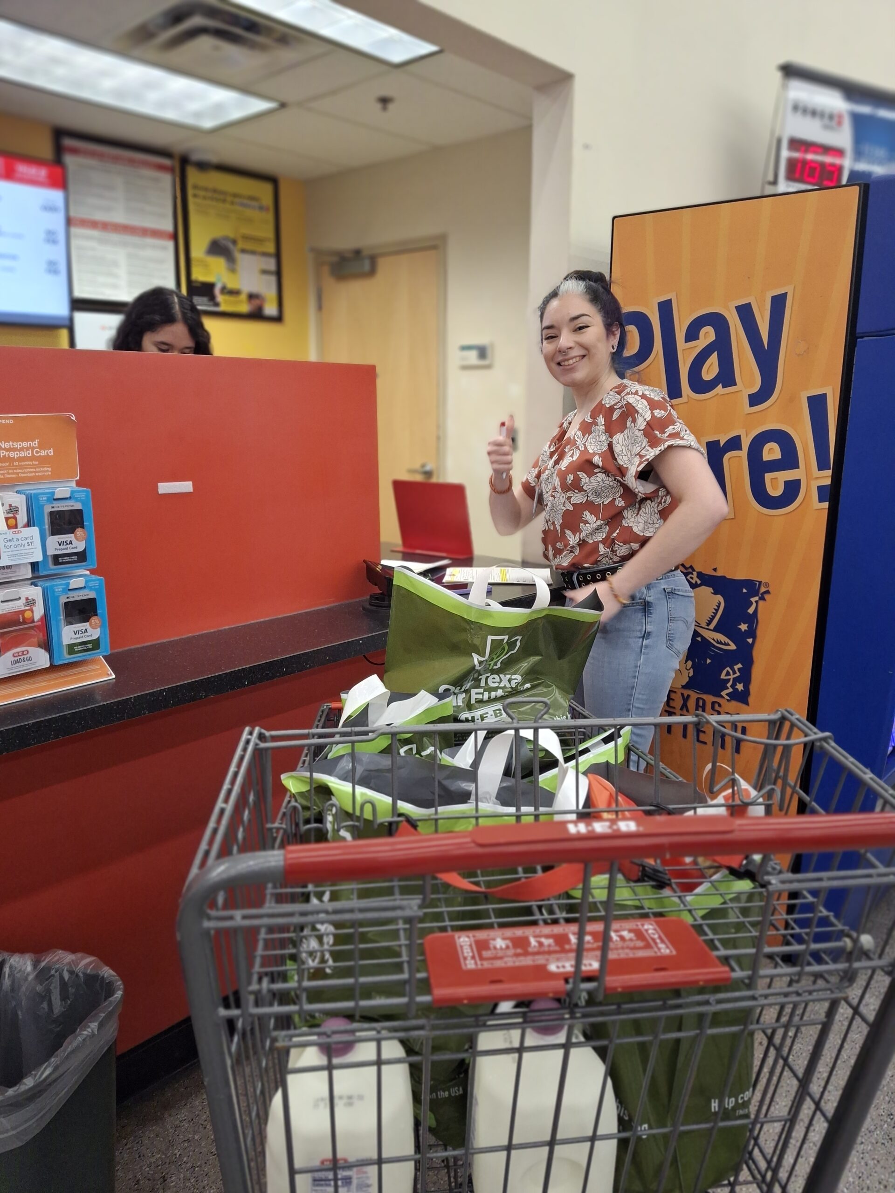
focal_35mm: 25
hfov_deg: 54.9
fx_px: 862
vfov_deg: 69.4
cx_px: 448
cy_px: 596
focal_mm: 4.69
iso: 200
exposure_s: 1/480
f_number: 1.8
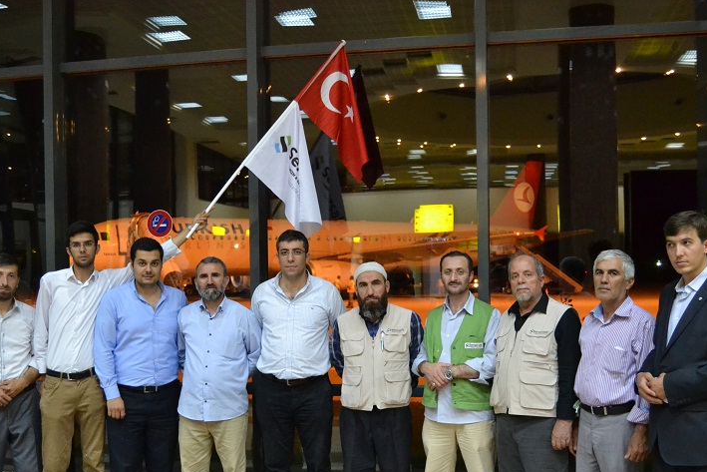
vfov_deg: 34.0
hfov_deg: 49.5
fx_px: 766
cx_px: 333
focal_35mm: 39
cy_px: 305
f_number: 3.5
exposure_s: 1/60
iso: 3200
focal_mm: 20
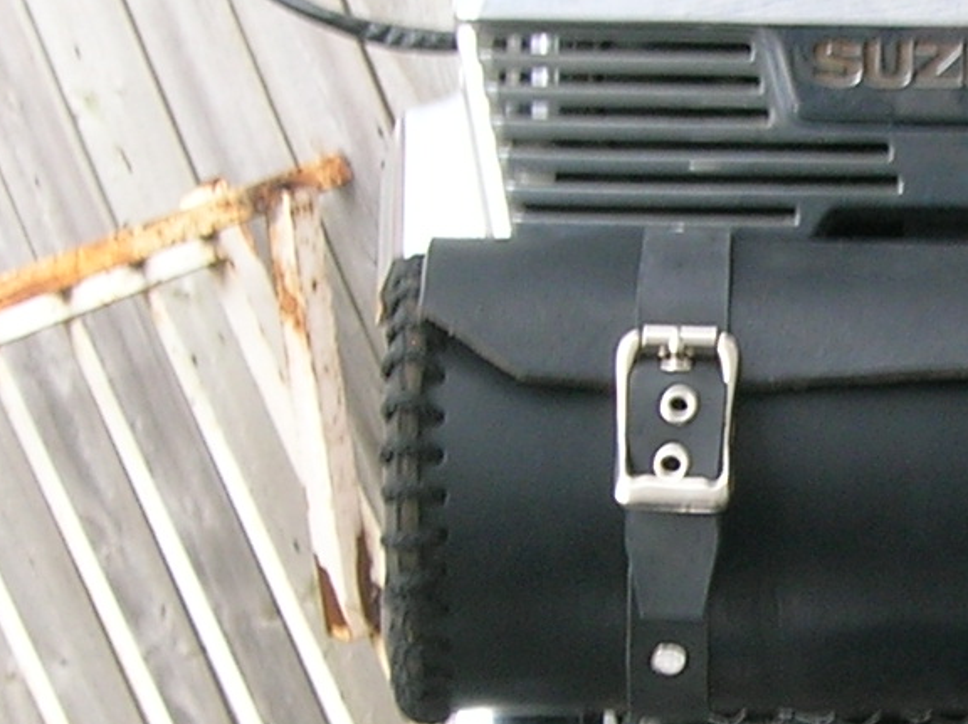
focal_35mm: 135
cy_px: 548
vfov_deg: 10.9
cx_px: 985
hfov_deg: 14.4
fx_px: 3772
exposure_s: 1/16.1
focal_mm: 5.7
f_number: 4.9
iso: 50
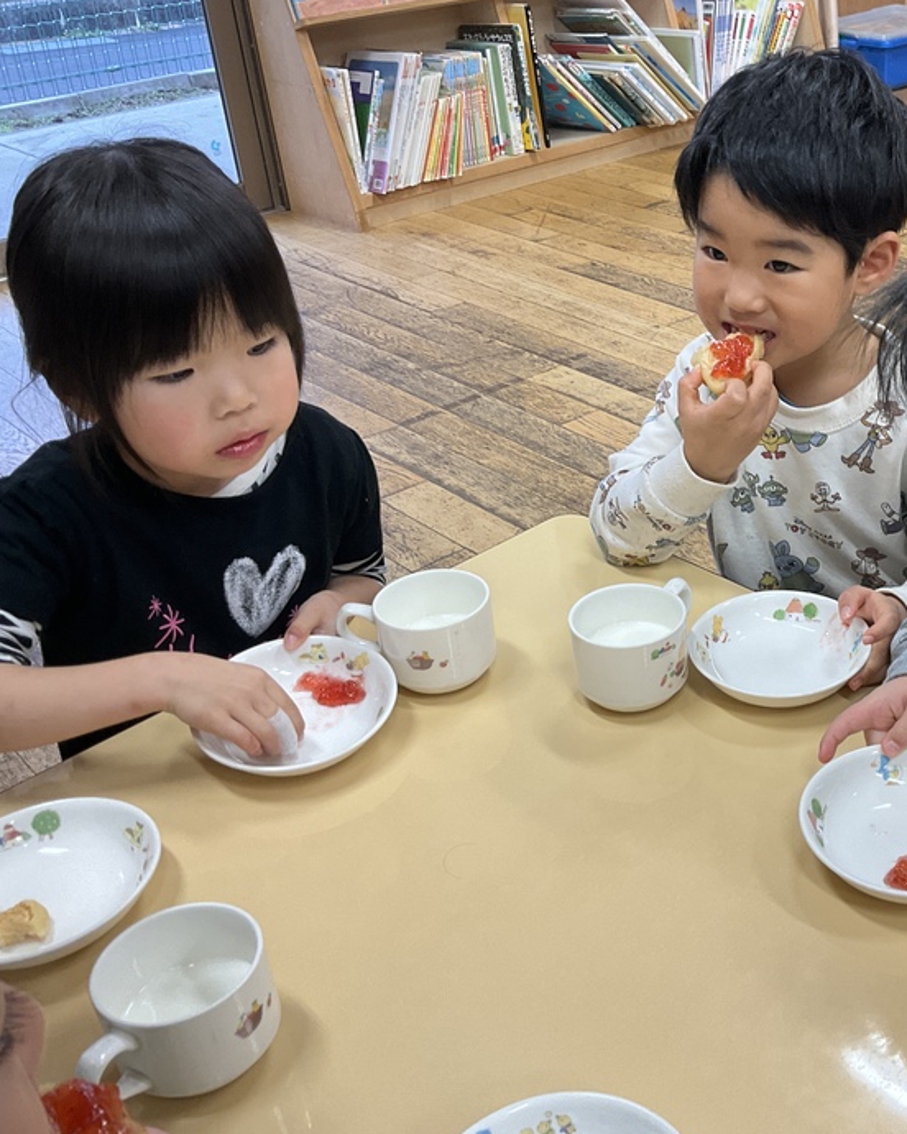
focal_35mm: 41
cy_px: 529
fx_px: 1376
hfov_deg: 35.2
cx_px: 736
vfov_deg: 44.8
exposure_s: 1/60
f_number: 1.8
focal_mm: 3
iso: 64
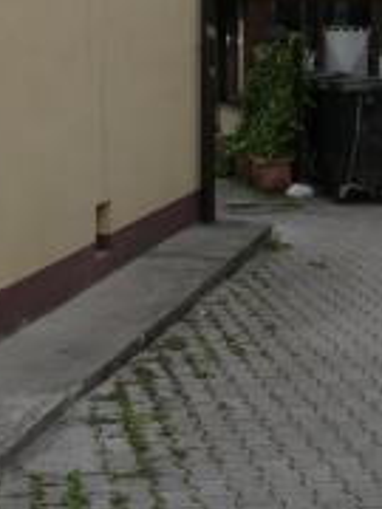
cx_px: 385
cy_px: -30
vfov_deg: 20.5
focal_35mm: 92
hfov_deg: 15.7
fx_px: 1354
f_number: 5.6
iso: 80
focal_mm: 7.8
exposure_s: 1/320
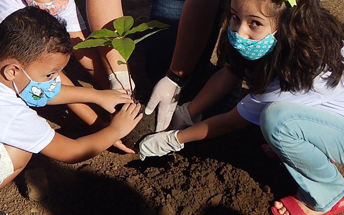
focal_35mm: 78
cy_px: 15
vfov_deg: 16.5
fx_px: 731
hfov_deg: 26.4
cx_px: 128
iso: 125
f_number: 7.1
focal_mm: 7.7
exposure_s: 1/800
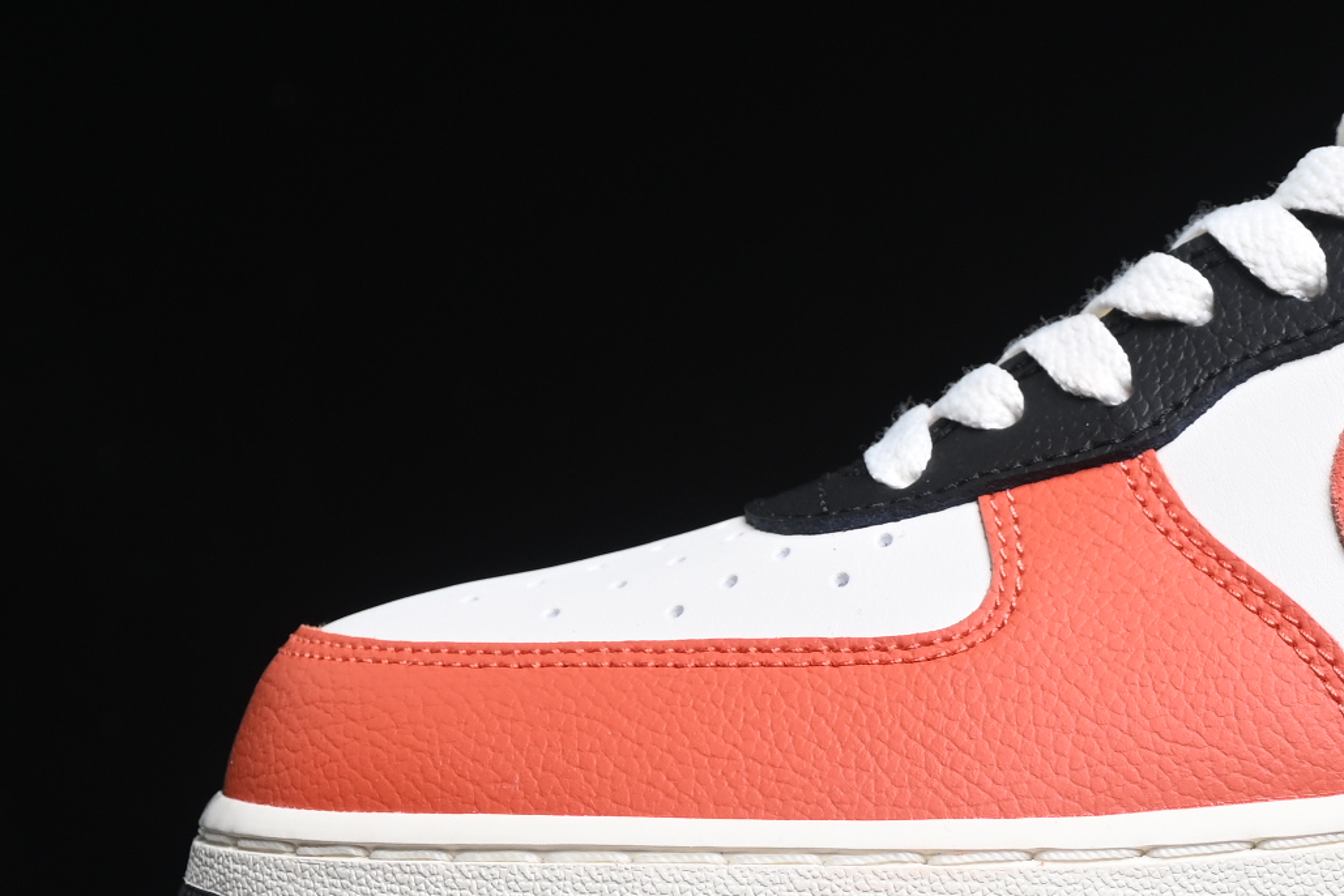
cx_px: 1392
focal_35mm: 203
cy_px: 333
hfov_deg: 10.0
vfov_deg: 6.8
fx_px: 7578
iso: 160
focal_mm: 50
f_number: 6.3
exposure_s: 1/60
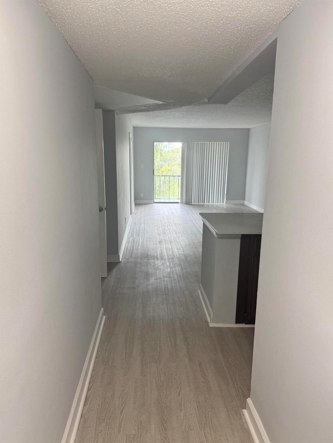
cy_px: 222
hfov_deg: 56.8
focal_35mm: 24
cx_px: 166
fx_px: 308
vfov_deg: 71.6
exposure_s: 1/120
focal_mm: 6.76
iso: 125
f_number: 1.78
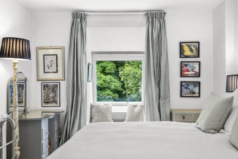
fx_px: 232
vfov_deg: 37.9
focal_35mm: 35
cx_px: 119
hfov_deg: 54.4
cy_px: 80
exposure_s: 1/1.67
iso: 250
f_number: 9
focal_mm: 35
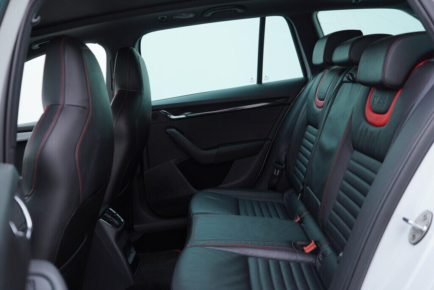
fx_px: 434
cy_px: 145
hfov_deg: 53.1
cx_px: 217
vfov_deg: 36.9
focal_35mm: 36
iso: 125
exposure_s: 1/50
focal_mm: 24
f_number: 3.2
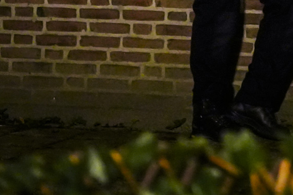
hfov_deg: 8.5
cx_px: 461
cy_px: -129
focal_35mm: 237
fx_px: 1929
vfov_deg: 5.7
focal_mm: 70
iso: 4000
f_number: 2.8
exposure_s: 1/15
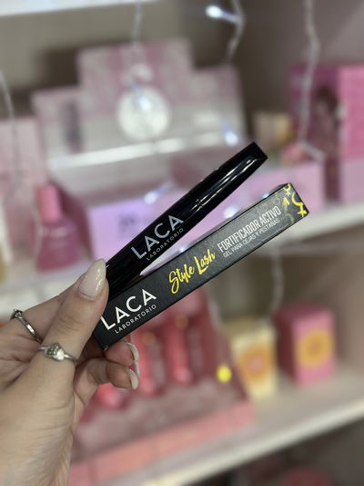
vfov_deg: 39.6
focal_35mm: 48
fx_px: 673
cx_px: 182
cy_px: 243
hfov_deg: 30.3
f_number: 1.78
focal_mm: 6.86
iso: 80
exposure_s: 1/50
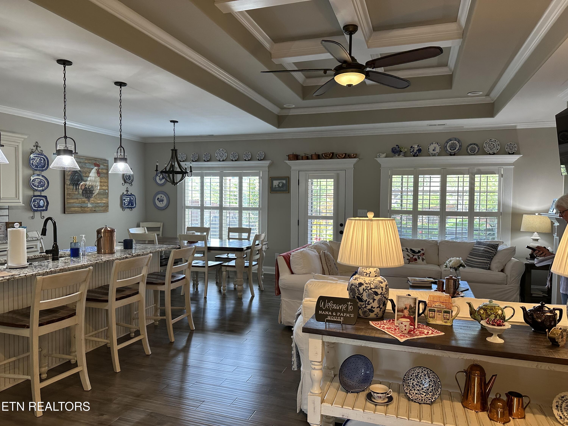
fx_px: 394
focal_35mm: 24
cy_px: 213
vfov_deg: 56.8
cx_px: 284
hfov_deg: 71.6
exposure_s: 1/60
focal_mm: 6.86
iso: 160
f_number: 1.78
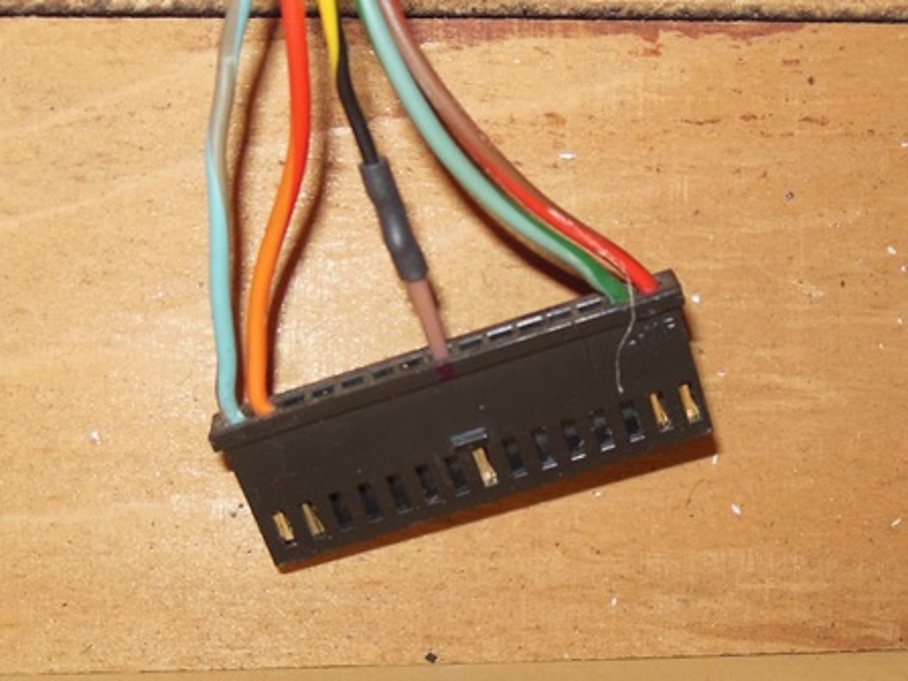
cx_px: 454
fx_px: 656
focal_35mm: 25
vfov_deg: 54.9
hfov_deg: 69.4
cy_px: 340
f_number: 6.4
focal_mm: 4.5
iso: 125
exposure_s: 1/25
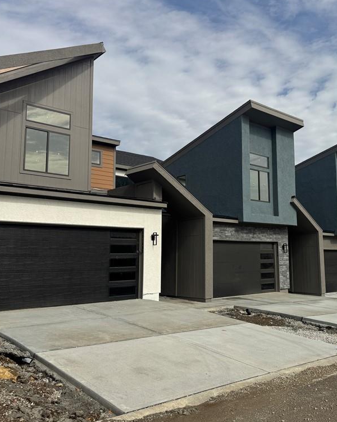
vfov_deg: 55.7
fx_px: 399
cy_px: 211
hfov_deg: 45.1
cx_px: 226
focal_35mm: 32
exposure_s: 1/7092
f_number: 1.78
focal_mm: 6.76
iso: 80
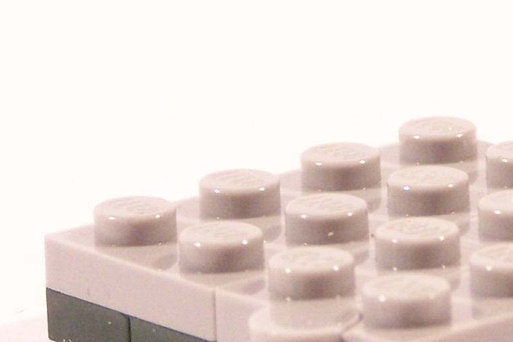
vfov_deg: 4.2
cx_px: 436
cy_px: 43
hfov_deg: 6.3
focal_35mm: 328
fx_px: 4674
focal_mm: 15.6
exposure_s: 1/20
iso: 200
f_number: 3.6
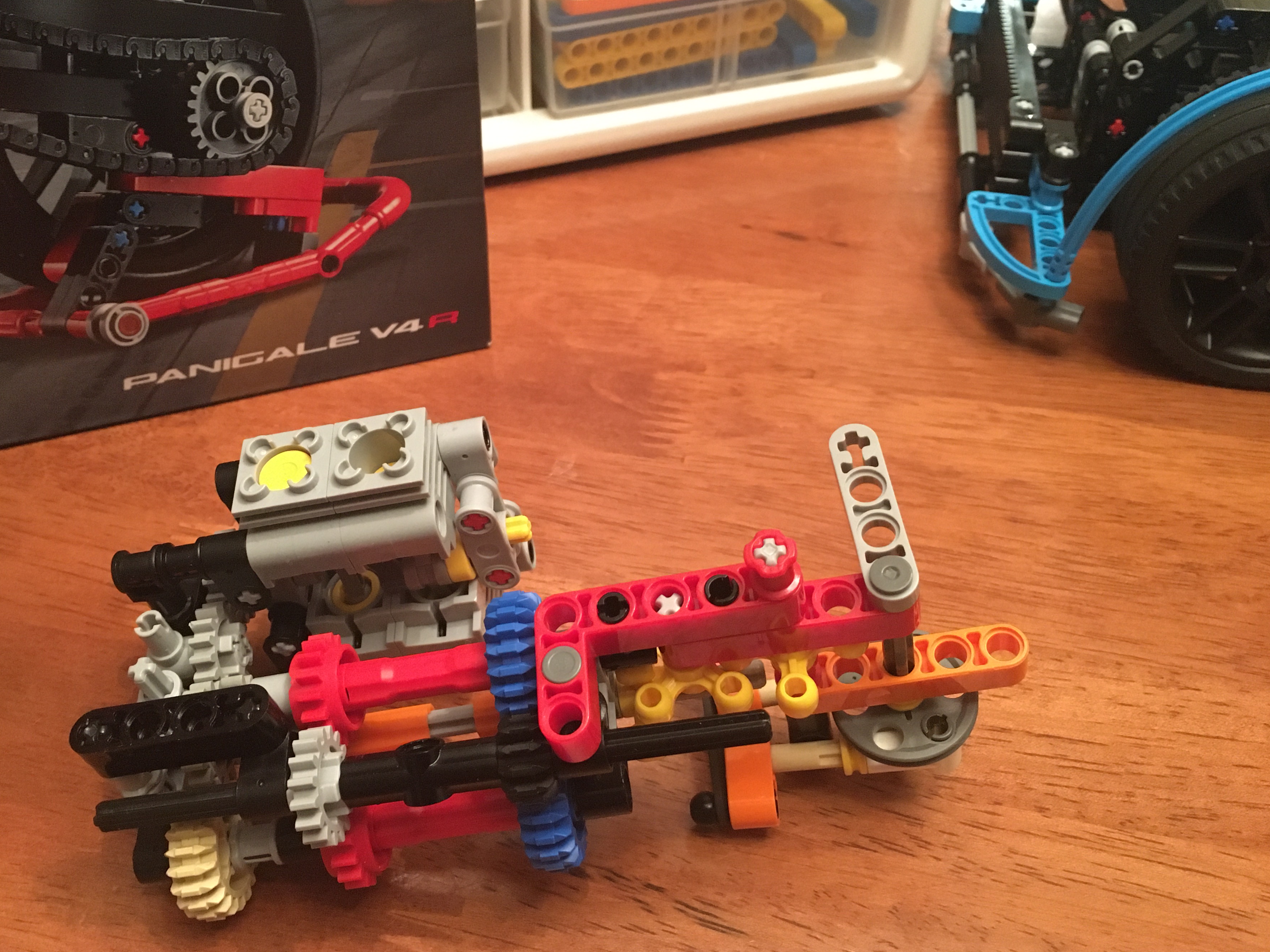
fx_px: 1211
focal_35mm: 33
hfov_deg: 55.2
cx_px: 571
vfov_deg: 42.9
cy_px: 454
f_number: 2.2
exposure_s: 1/15
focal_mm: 4.15
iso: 400
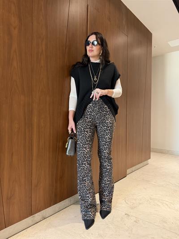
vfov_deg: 71.6
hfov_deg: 56.8
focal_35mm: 24
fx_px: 165
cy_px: 120
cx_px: 90
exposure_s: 1/50
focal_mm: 6.76
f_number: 1.78
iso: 500
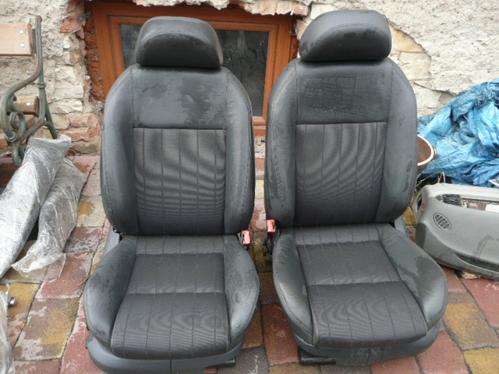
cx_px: 250
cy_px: 187
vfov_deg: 49.7
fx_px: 404
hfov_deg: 63.4
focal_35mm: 28
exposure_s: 1/40
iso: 100
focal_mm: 4.6
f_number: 3.3
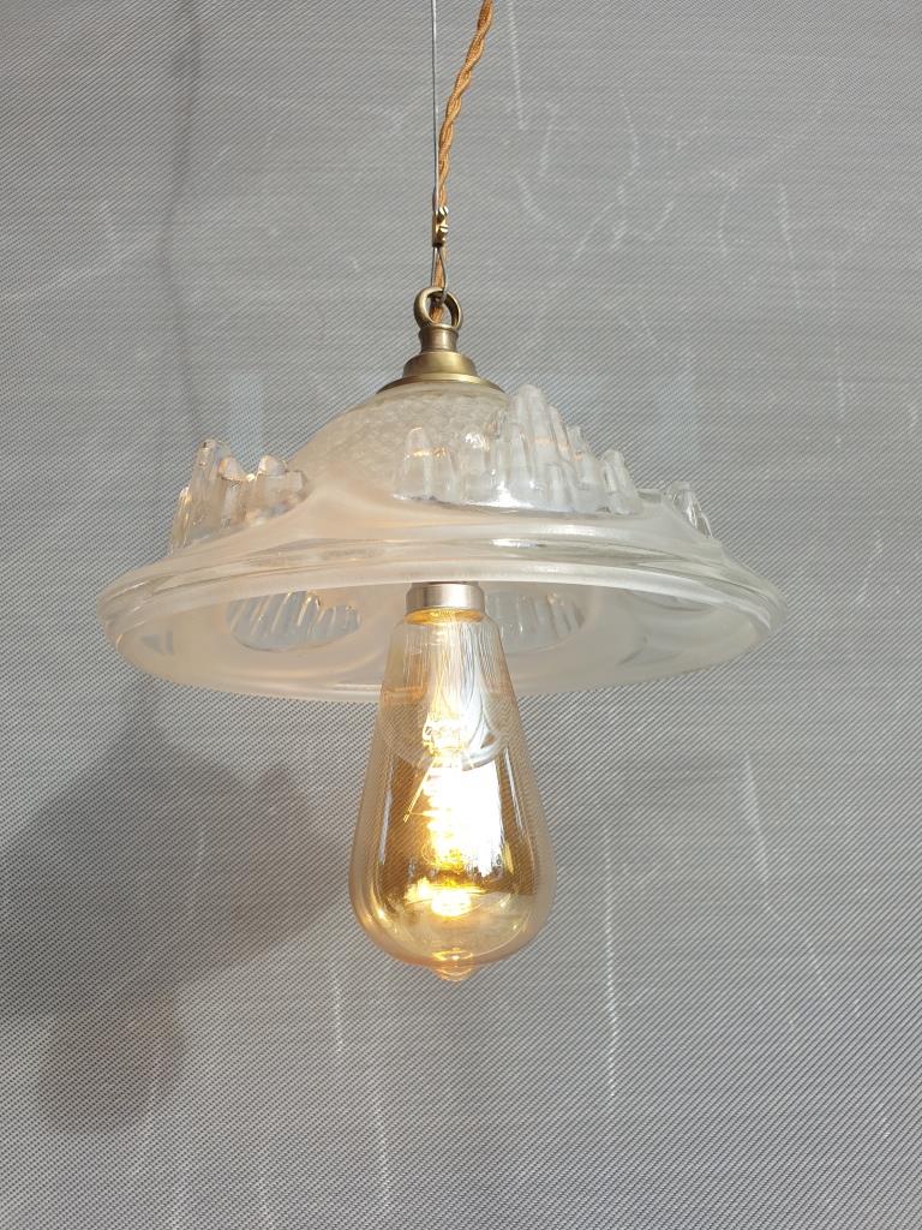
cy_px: 615
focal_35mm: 26
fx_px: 923
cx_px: 461
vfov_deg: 67.3
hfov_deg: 53.1
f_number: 2.4
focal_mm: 4.3
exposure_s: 1/515
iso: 50
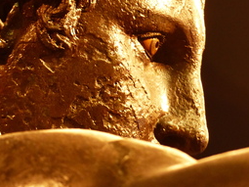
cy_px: 41
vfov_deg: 3.2
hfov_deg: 4.3
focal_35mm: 462
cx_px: 118
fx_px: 3322
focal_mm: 48.3
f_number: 2.8
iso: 400
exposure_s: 1/8
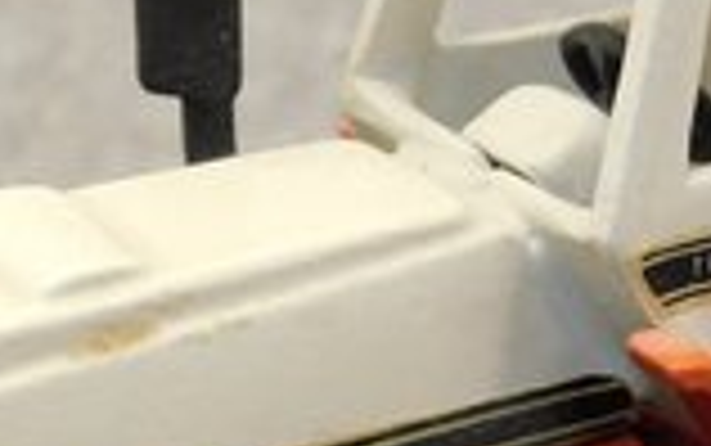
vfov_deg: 7.7
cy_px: 426
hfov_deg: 12.3
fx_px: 3277
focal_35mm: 169
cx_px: 551
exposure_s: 1/50
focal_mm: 7.1
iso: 125
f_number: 3.6
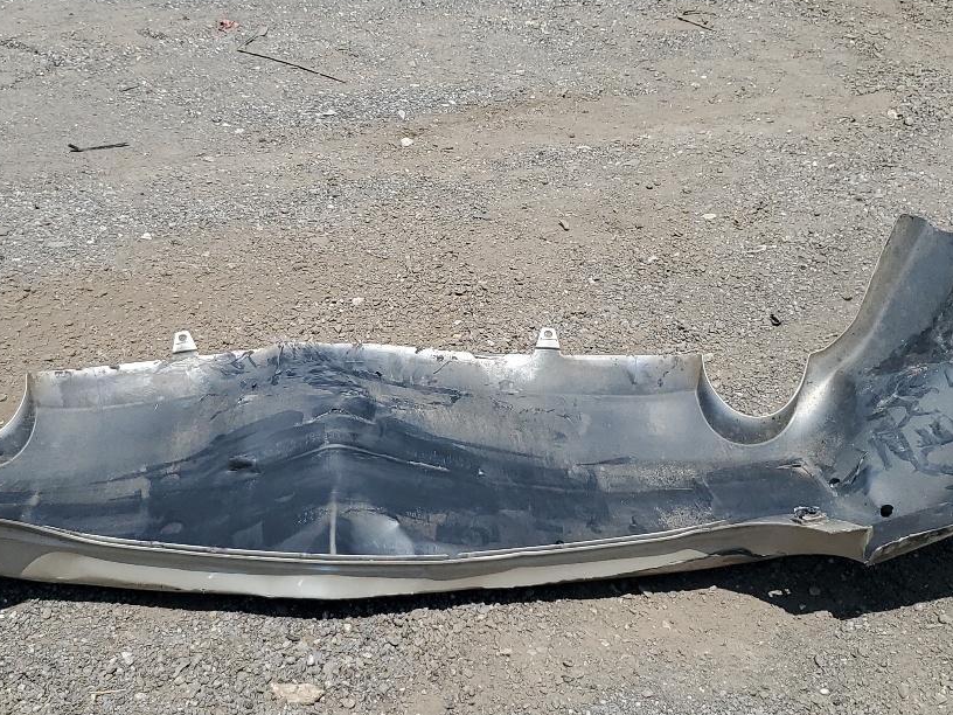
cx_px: 377
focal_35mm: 51
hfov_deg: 37.3
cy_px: 404
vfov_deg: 28.5
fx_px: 1404
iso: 50
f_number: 1.5
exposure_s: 1/3333
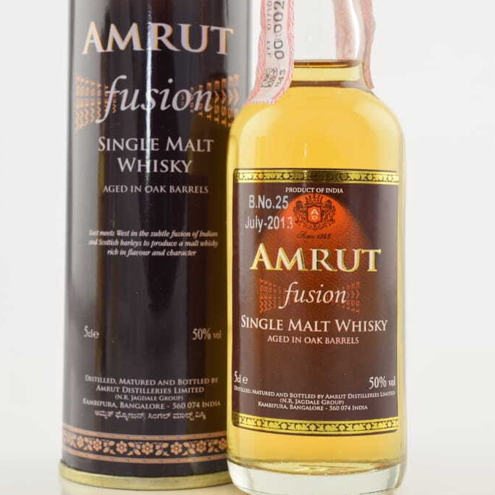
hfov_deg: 22.5
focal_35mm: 77
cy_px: 171
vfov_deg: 22.4
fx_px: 1246
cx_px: 246
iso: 100
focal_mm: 40
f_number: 10
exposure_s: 1/13
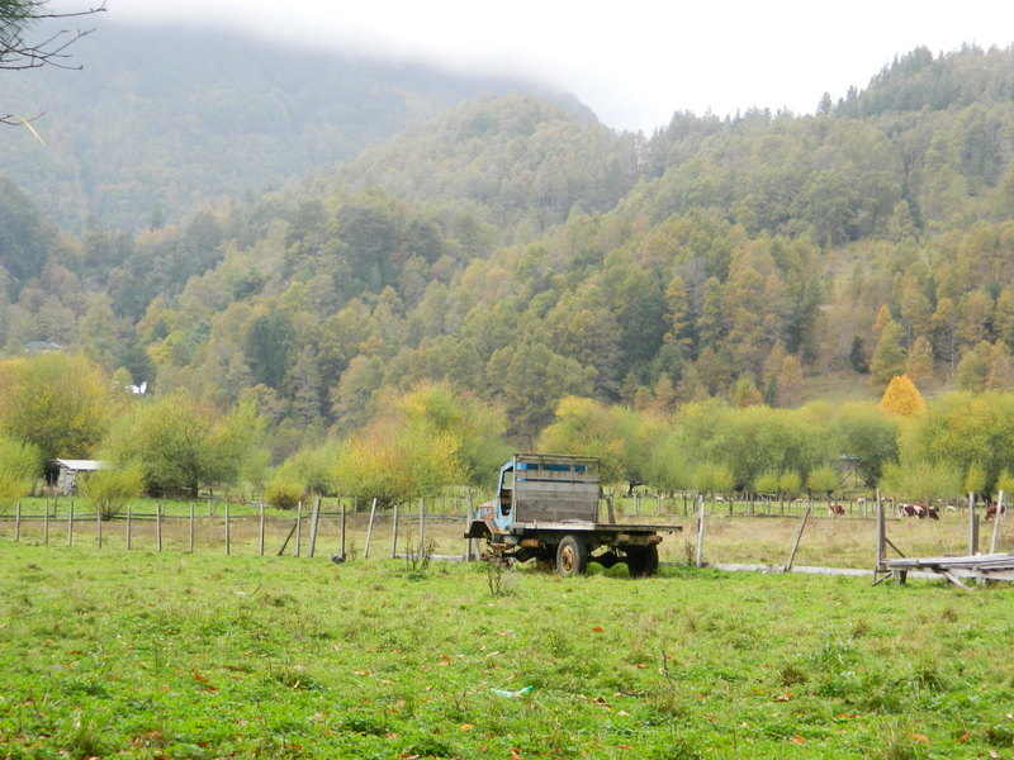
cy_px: 380
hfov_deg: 27.8
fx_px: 2050
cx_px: 507
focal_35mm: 70
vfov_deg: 21.0
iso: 100
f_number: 4
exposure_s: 1/30
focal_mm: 12.6
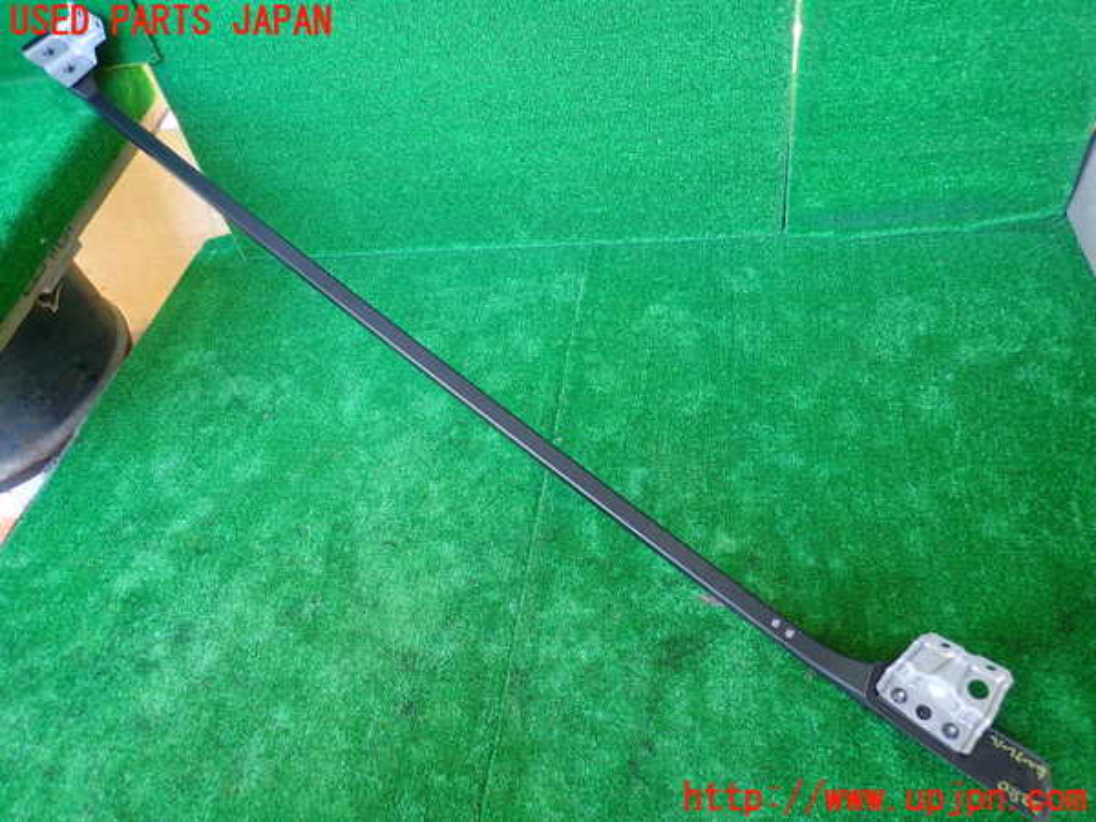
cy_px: 411
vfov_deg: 54.9
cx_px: 548
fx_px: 792
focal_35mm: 25
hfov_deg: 69.4
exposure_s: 1/40
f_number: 2
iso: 200
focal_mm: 4.5
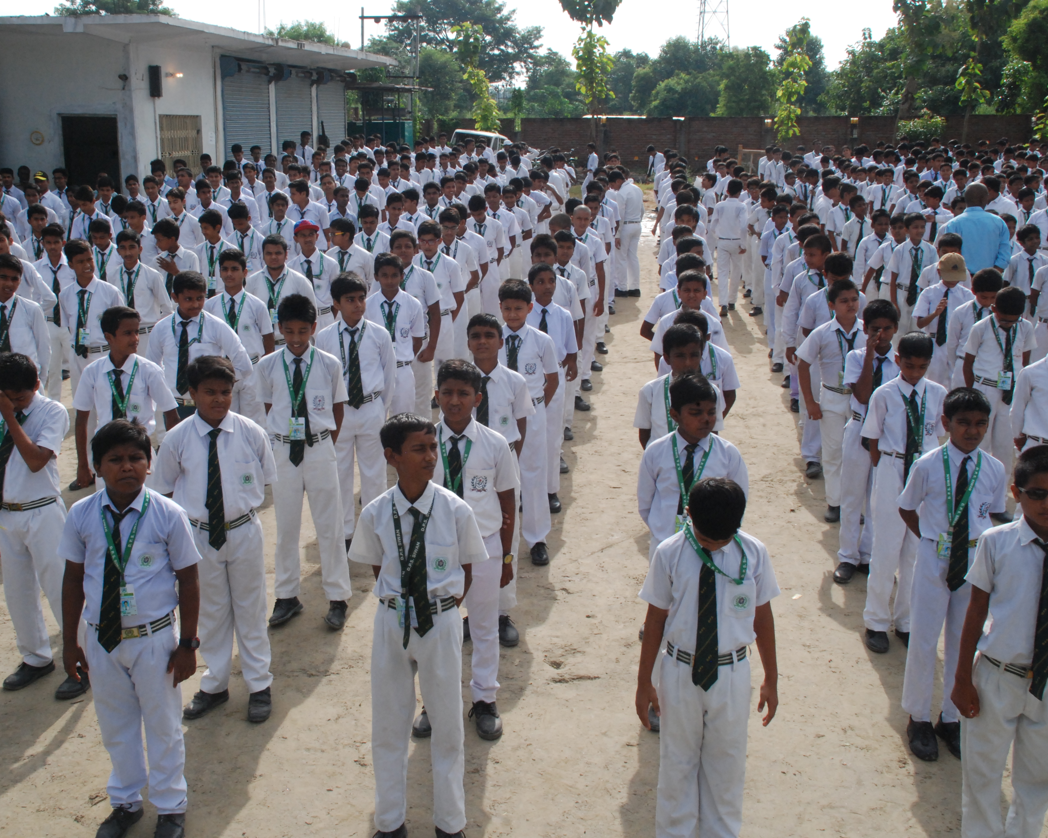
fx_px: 1179
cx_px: 470
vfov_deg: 39.2
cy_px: 420
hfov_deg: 47.9
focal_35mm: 38
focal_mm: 22
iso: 800
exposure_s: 1/400
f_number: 10
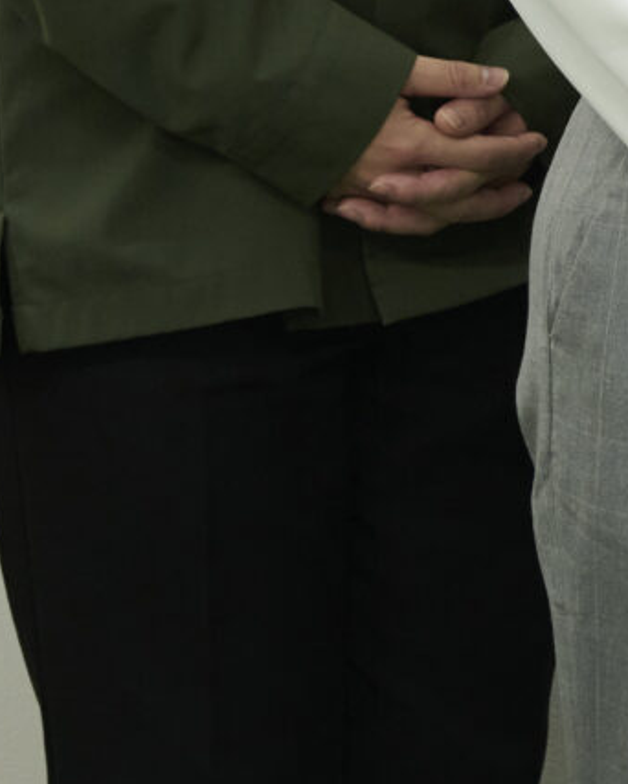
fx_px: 6268
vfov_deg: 6.9
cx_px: 1957
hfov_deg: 5.4
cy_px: -713
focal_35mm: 270
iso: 1000
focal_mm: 48
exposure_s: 1/100
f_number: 4
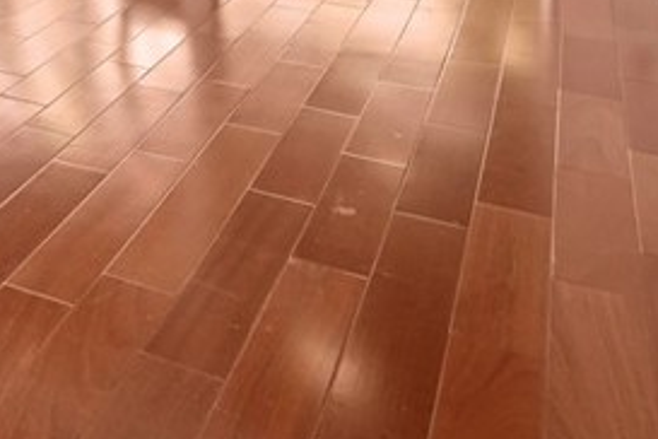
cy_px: -310
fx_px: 1097
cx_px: -431
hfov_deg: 23.3
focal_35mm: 60
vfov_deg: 18.5
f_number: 7.1
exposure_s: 1/30
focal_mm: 16
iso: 8000
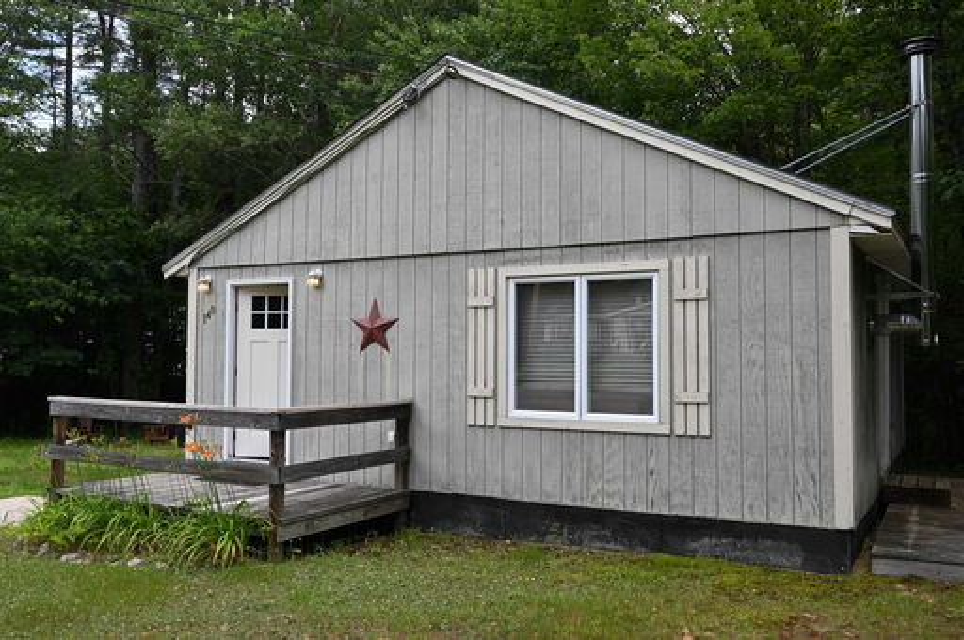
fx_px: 856
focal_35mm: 32
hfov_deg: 58.8
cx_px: 482
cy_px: 320
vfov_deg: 41.0
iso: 180
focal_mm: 32
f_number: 5.6
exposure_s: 1/250
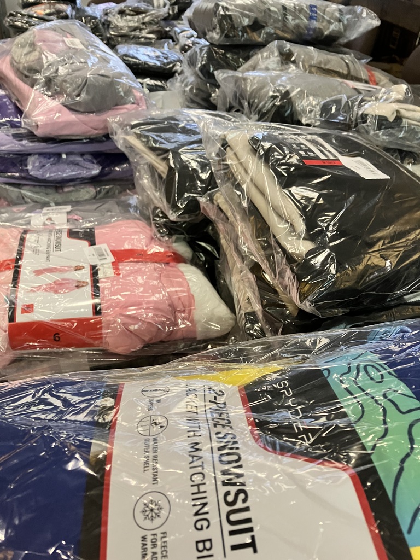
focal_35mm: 28
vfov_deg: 63.4
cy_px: 280
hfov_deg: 49.7
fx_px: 453
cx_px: 210
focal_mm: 3.99
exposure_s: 1/60
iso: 320
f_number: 1.8
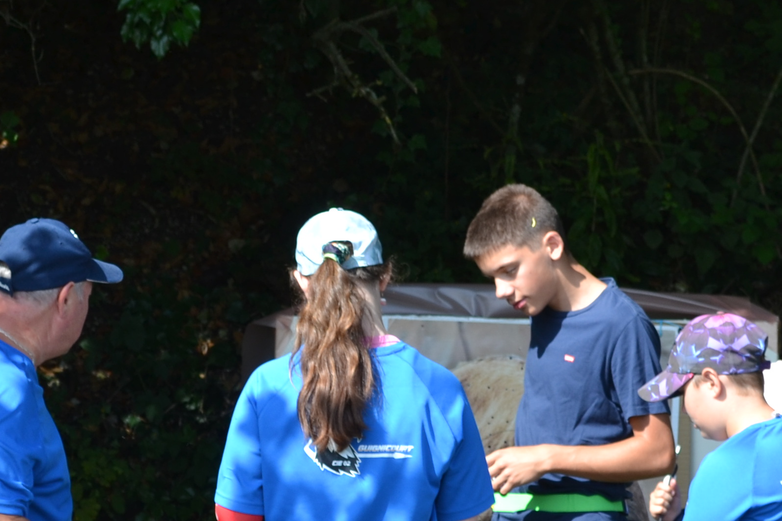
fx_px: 4149
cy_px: 506
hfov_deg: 10.8
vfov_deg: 7.2
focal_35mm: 191
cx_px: 400
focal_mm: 44
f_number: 6.3
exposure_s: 1/160
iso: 100
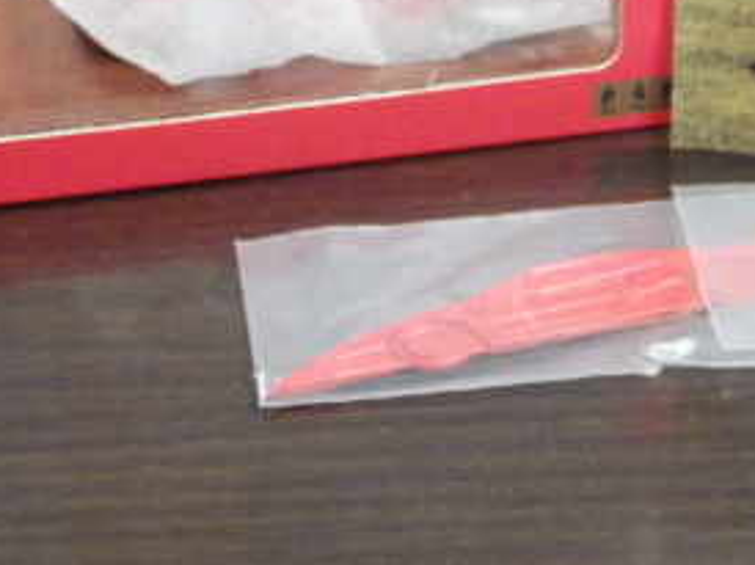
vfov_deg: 8.9
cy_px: 47
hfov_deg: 11.8
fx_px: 3617
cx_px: 689
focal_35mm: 166
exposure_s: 1/25
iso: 1000
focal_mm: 12.8
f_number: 4.2
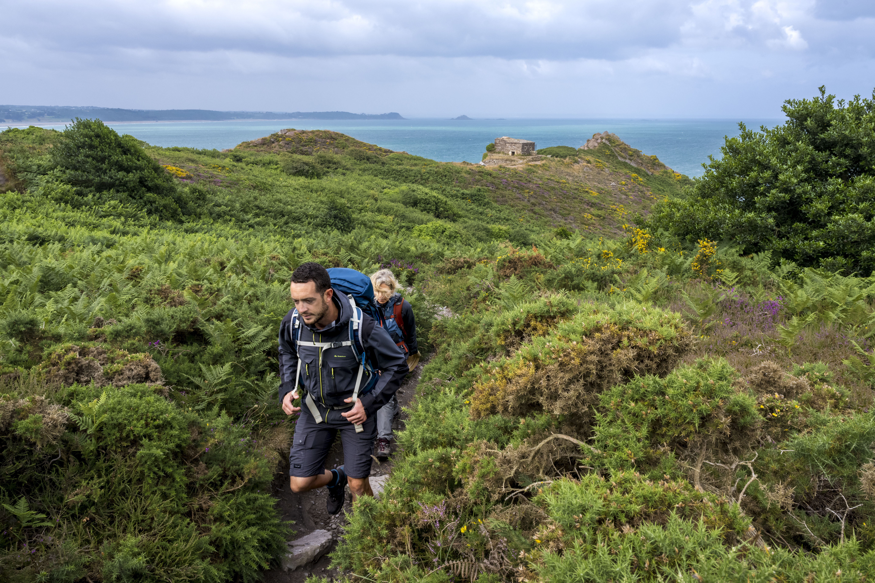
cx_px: 438
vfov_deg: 49.6
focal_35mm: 26
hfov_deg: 69.4
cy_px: 292
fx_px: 632
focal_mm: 26
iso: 800
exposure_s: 1/400
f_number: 13
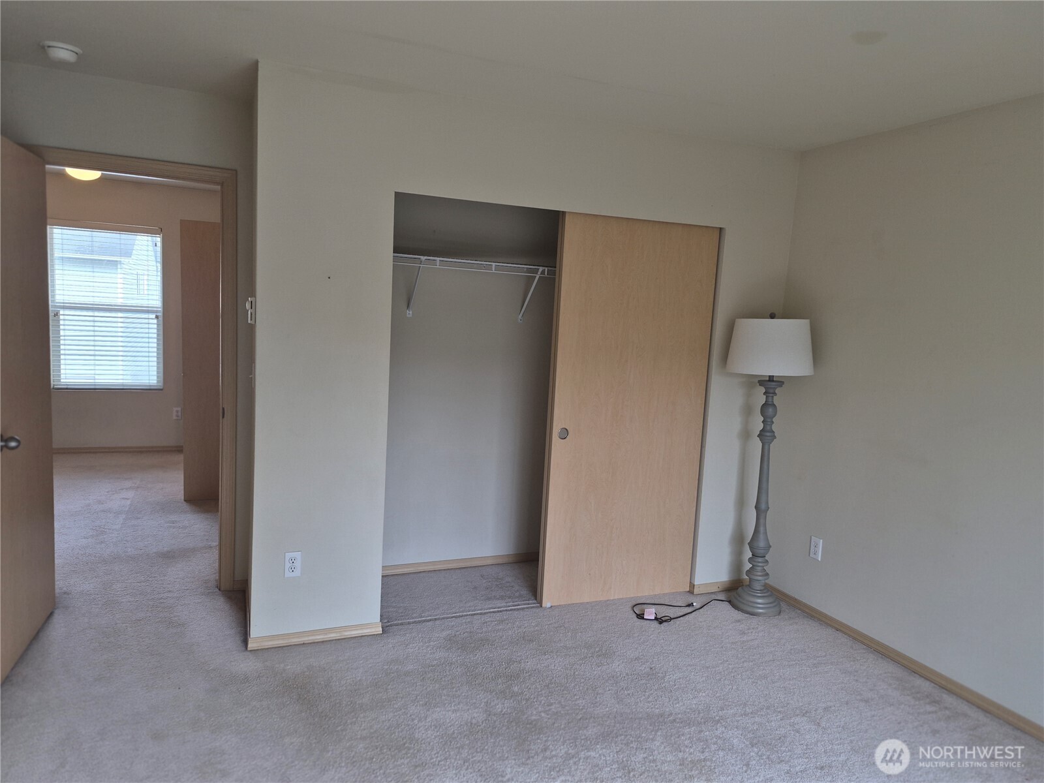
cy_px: 392
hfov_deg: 73.9
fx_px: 694
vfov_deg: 58.9
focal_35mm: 23
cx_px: 522
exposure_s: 1/120
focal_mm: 5.4
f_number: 1.8
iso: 64
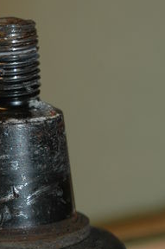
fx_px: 1842
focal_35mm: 267
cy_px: 122
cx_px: 33
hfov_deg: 5.1
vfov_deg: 7.7
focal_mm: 80
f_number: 5.6
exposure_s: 1/60
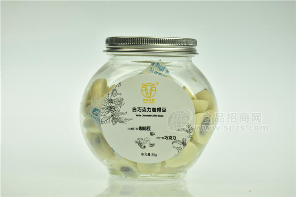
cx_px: 148
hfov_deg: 18.2
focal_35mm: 112
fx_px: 925
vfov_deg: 12.2
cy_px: 98
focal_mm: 75
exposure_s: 1/15
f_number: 11
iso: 100
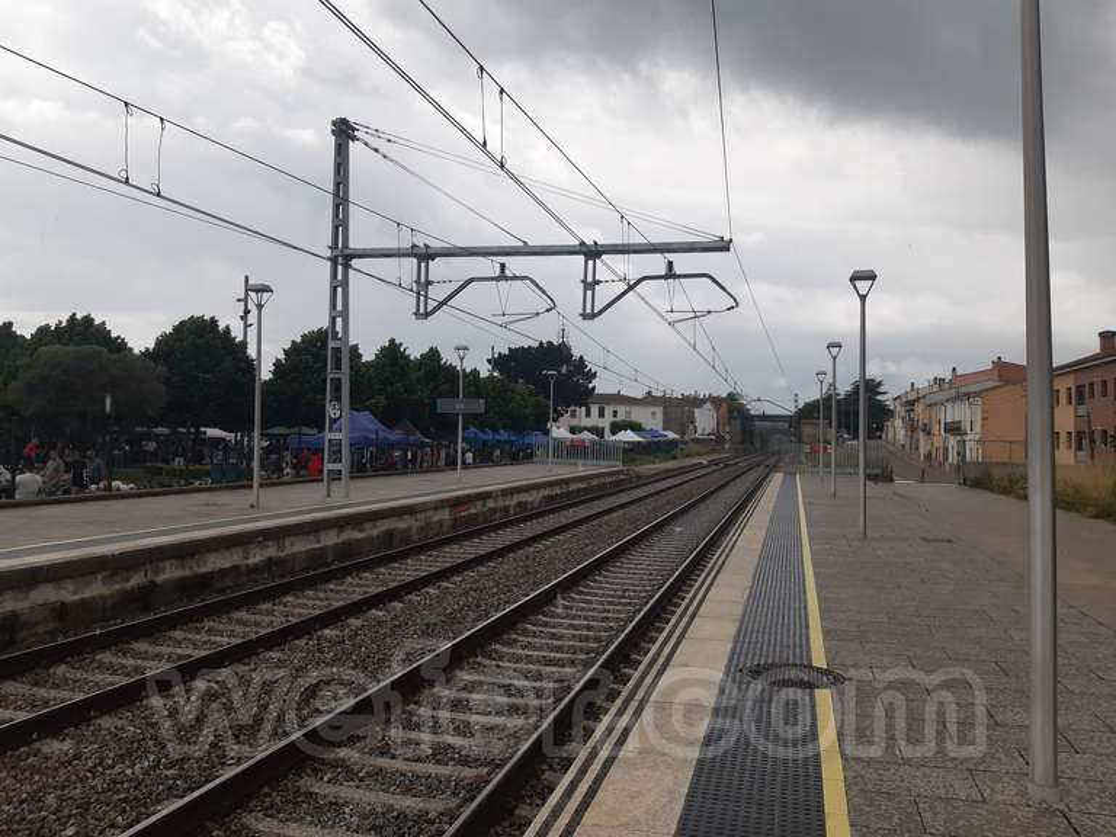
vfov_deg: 53.1
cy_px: 418
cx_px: 558
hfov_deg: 67.3
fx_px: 838
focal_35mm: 26
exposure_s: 1/1575
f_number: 1.7
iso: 40
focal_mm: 3.92
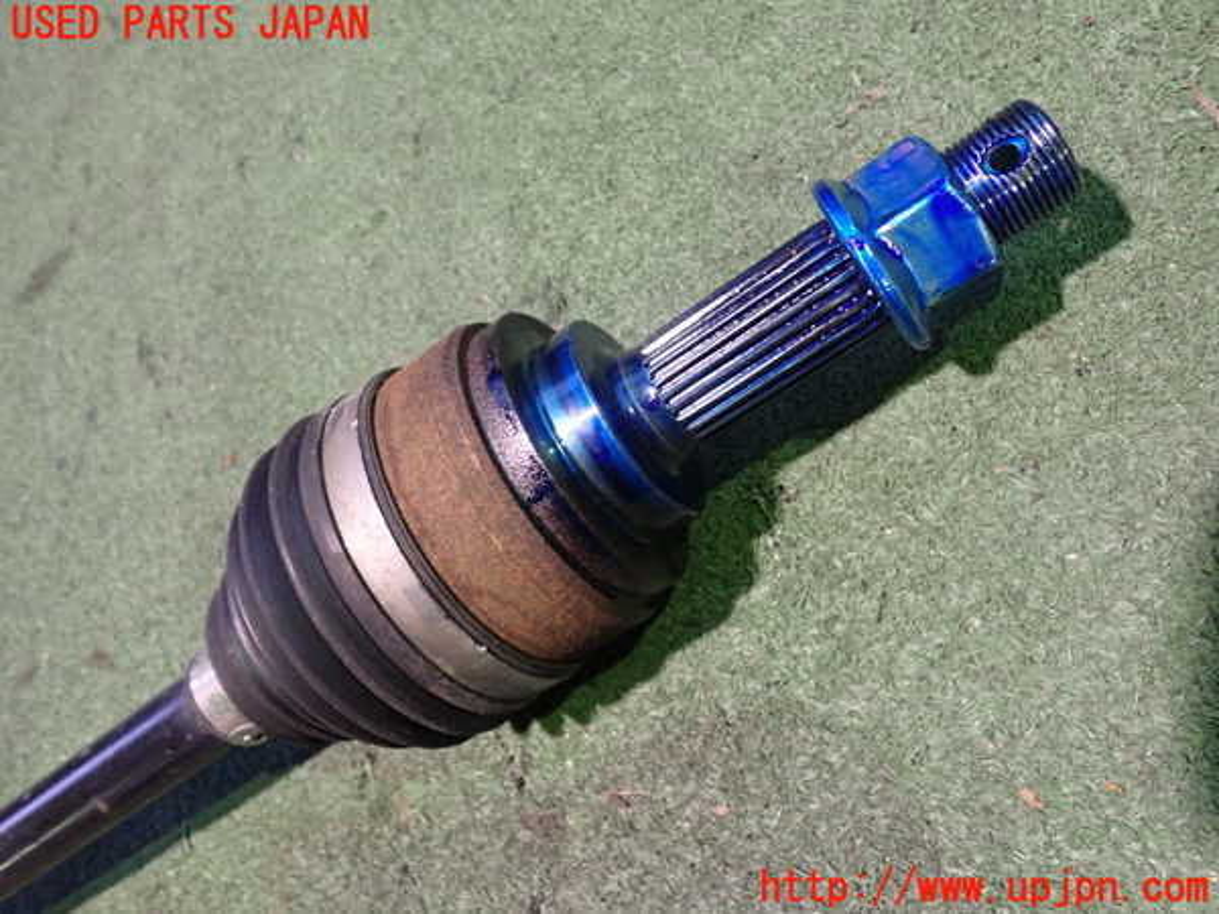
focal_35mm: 30
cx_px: 610
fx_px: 1056
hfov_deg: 60.0
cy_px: 457
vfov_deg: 46.8
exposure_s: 1/30
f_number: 2.3
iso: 800
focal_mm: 5.4
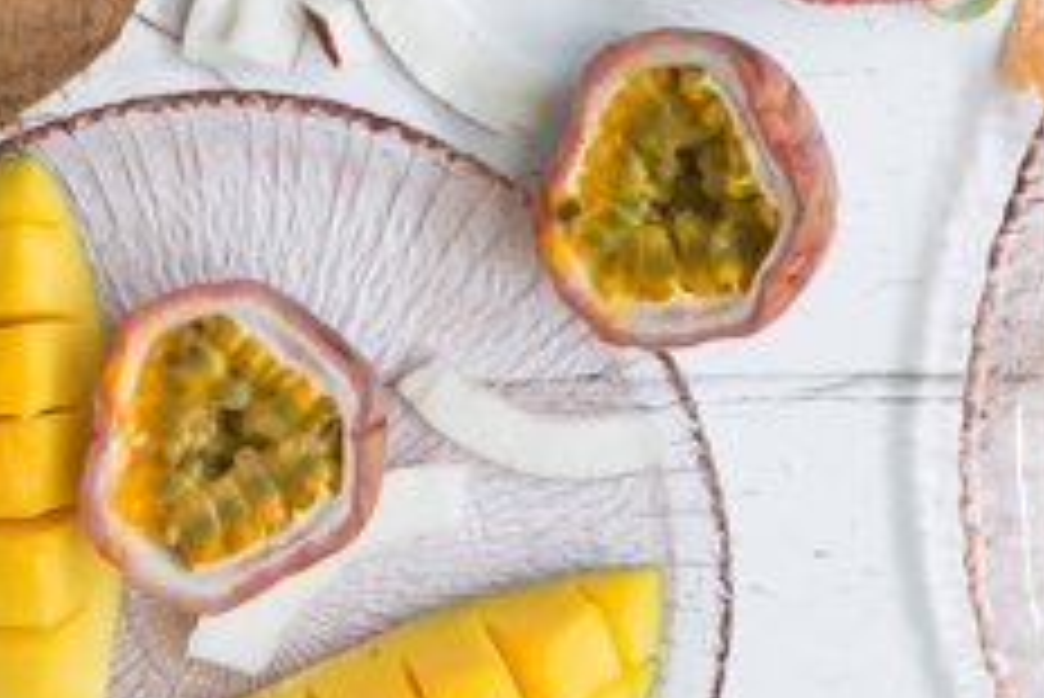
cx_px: 968
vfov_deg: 10.0
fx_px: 3830
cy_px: -419
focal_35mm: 132
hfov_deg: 15.3
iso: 1250
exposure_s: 1/160
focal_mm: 34
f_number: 4
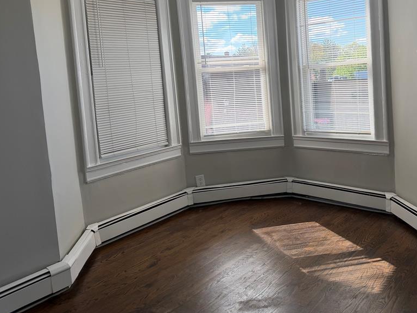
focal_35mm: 32
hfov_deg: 56.0
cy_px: 109
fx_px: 385
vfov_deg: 43.6
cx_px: 266
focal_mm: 6.76
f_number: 1.78
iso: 100
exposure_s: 1/665
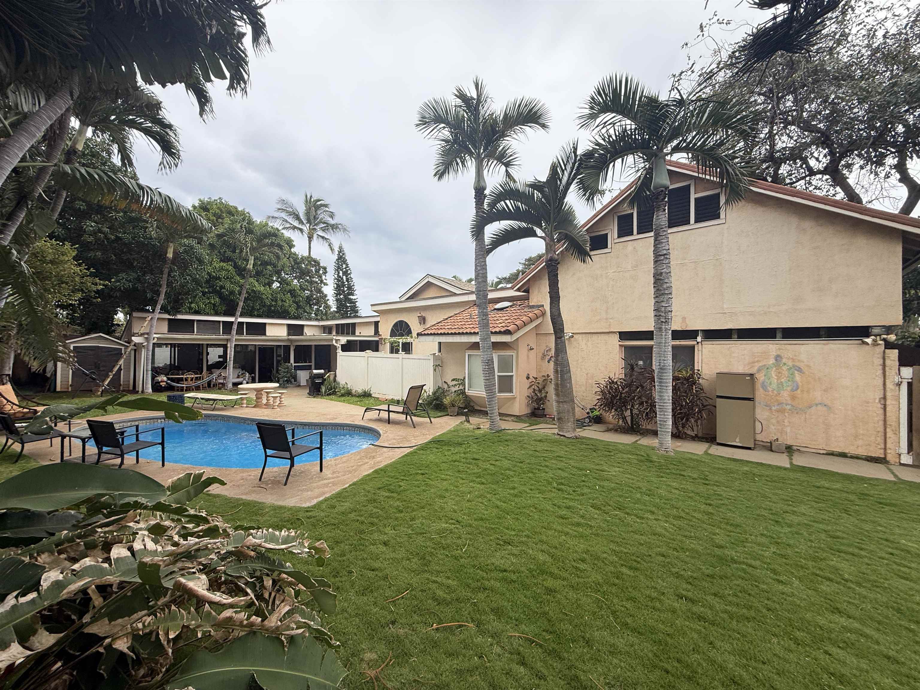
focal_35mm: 14
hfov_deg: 102.1
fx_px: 372
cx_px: 460
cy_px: 345
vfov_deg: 85.7
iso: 50
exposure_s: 1/465
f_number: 2.2
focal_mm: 2.22
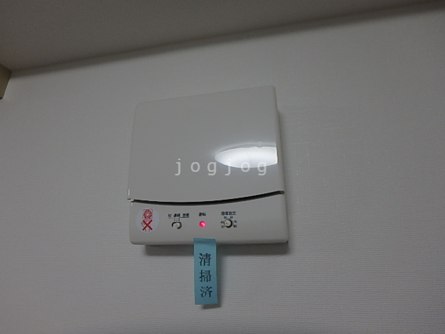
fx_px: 270
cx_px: 222
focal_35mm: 21
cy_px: 167
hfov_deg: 79.0
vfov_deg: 63.4
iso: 200
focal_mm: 3.7
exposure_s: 1/60
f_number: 3.5
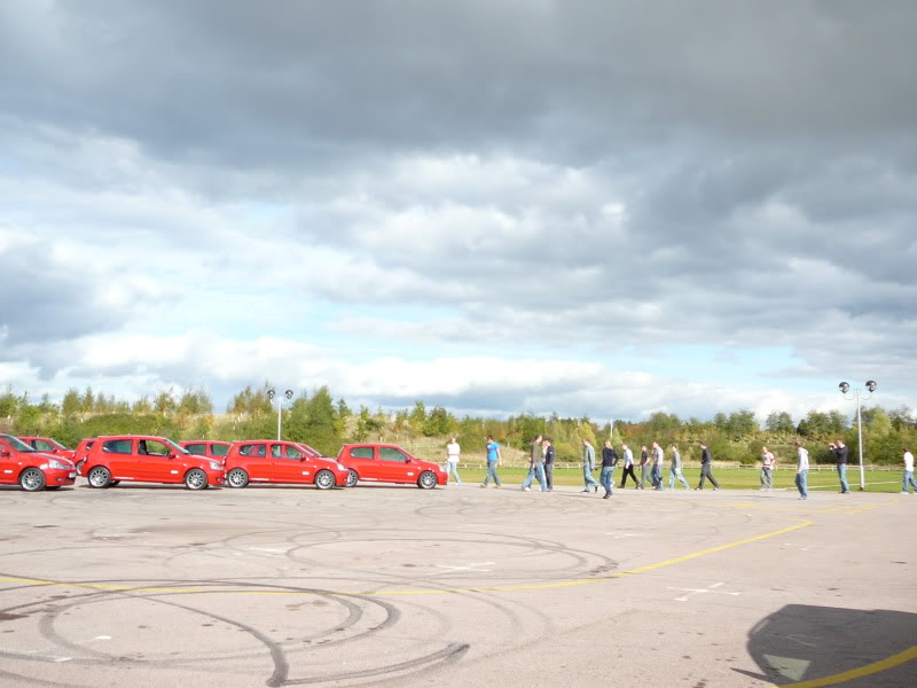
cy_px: 344
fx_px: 927
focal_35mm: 35
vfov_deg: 40.7
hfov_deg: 52.6
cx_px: 458
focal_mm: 5.2
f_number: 2.8
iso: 80
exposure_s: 1/1000
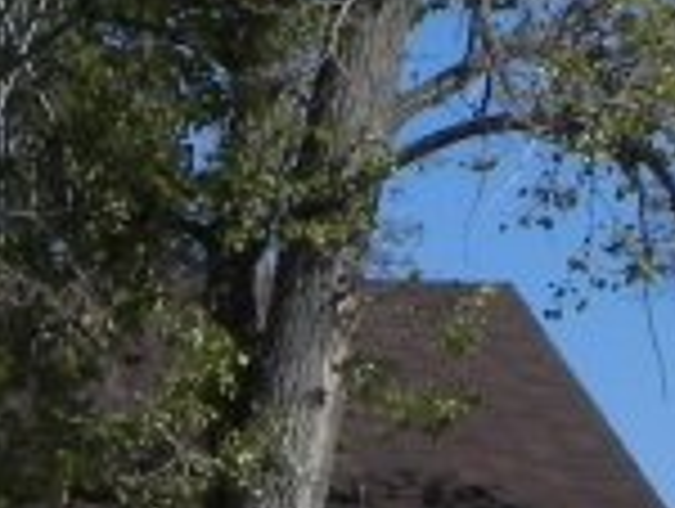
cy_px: 719
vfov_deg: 4.8
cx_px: -513
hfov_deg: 6.3
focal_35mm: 309
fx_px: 6035
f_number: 8
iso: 160
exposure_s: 1/610
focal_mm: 10.3
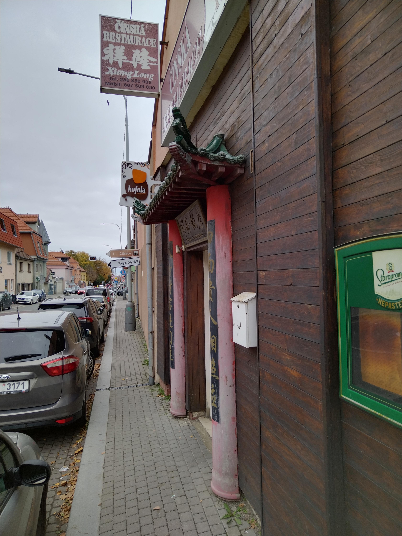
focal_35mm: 27
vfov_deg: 65.3
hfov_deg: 51.4
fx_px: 418
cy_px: 268
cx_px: 201
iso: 100
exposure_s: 1/480
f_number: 1.9
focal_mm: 4.95
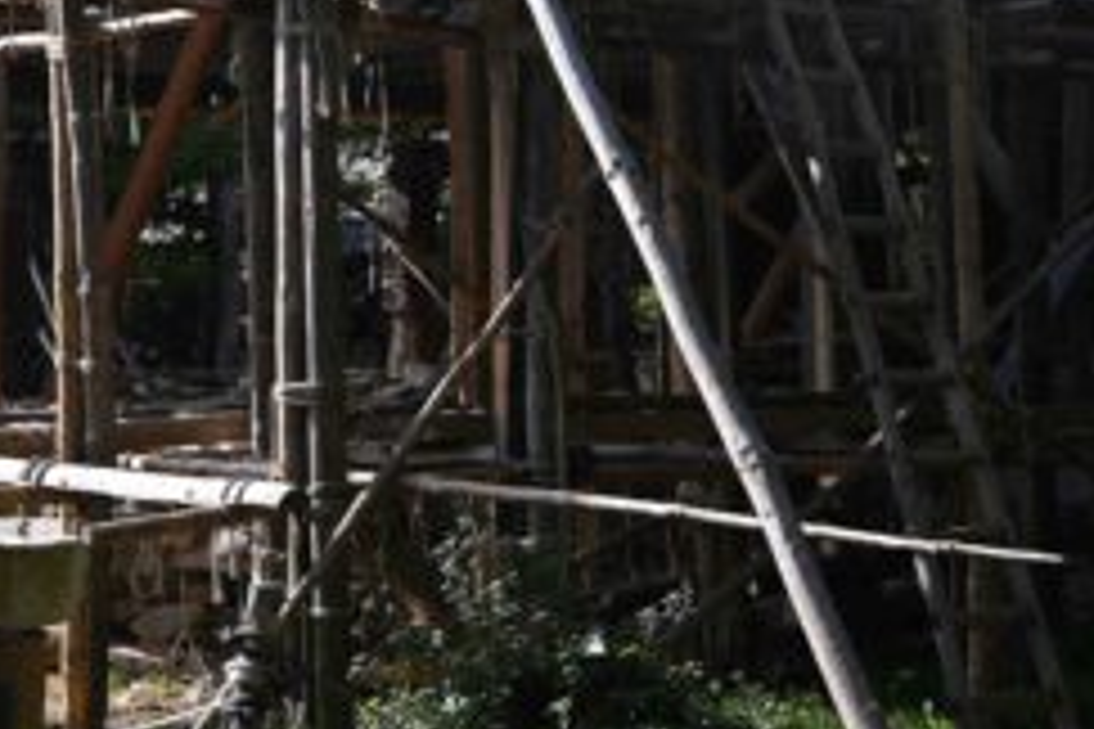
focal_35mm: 100
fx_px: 3026
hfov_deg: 20.5
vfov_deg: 13.3
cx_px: 594
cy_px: -169
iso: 100
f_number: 4.5
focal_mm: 31.5
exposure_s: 1/400
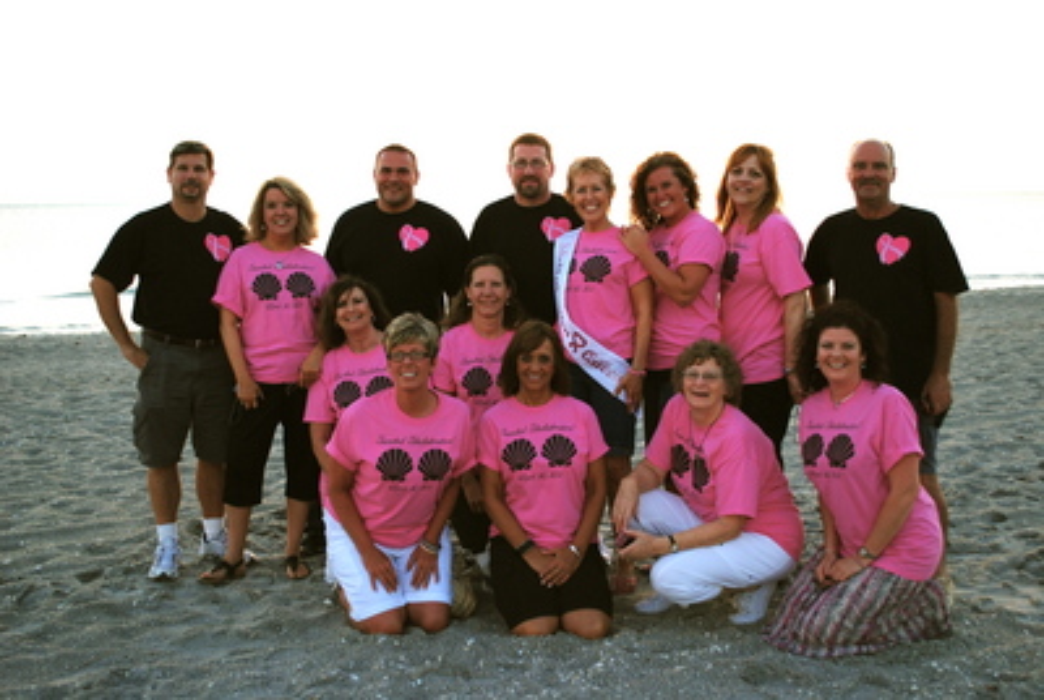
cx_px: 522
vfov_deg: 28.2
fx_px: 1394
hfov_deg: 41.1
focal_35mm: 48
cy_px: 350
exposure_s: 1/60
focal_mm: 32
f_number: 4.8
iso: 200
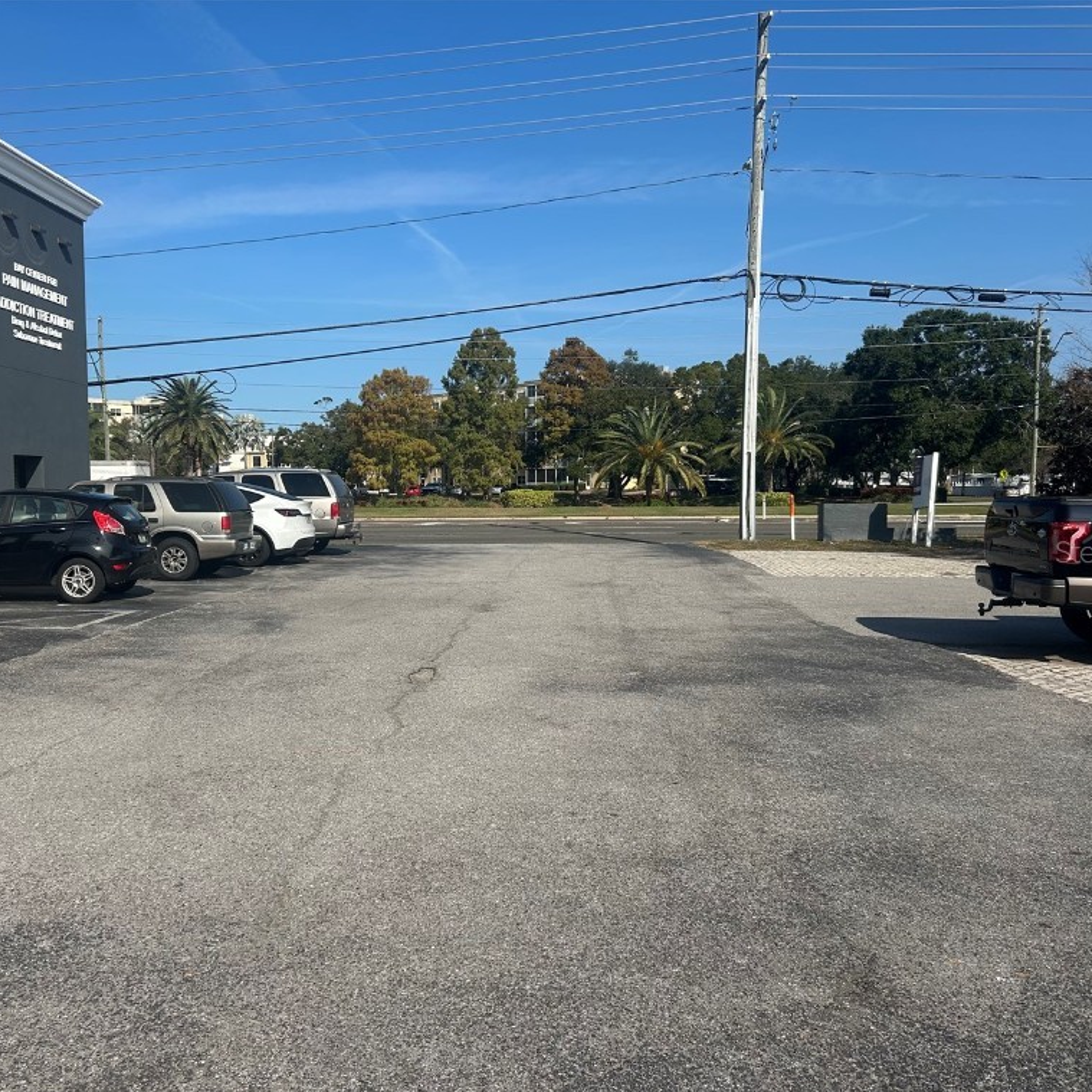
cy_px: 551
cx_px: 455
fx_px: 1106
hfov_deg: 52.3
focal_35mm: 31
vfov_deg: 52.5
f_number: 1.5
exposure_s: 1/5076
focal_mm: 5.7
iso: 50
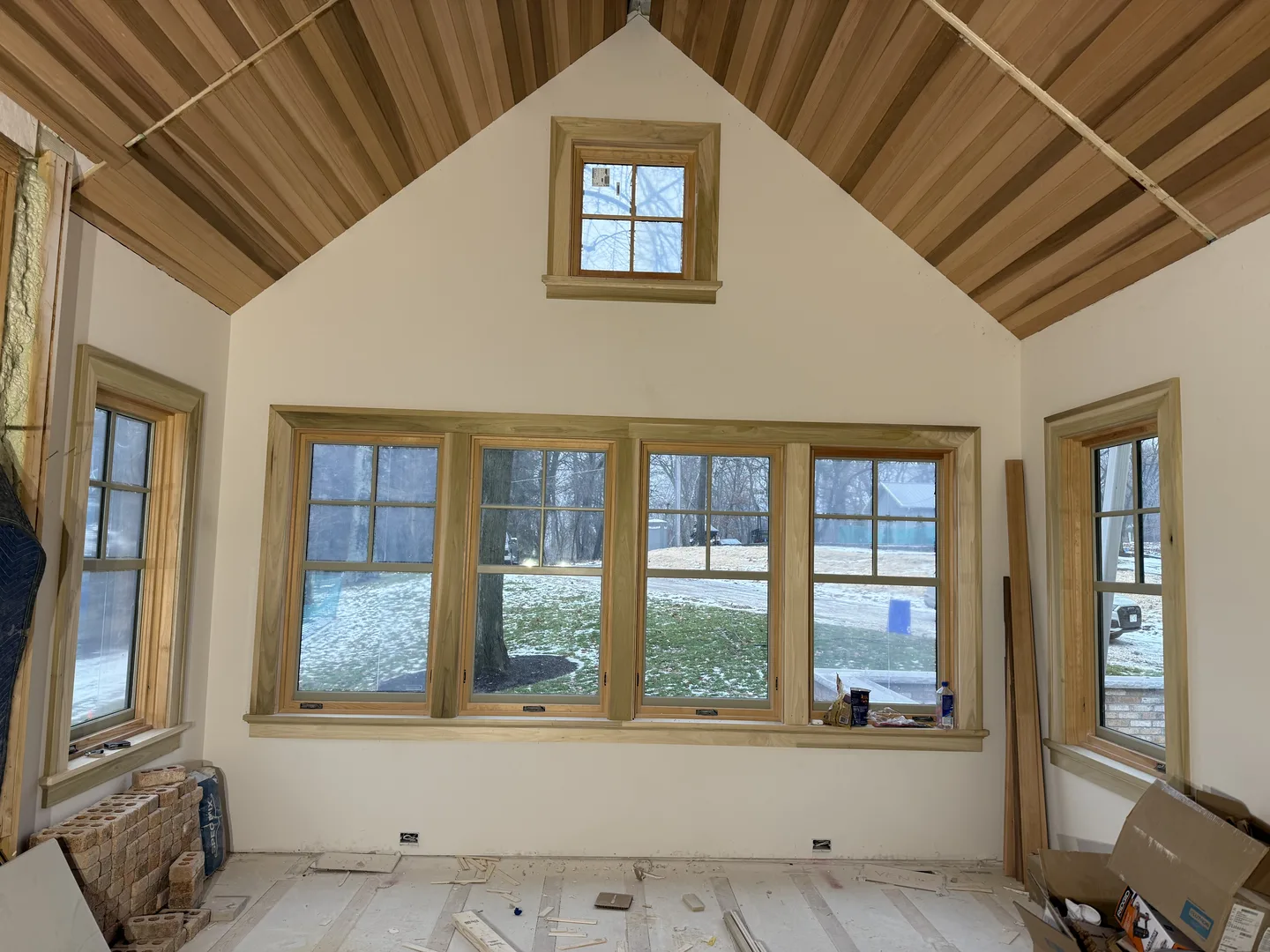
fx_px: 881
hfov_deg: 71.6
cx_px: 635
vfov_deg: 56.8
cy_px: 476
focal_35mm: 24
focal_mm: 6.76
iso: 100
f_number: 1.78
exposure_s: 1/120
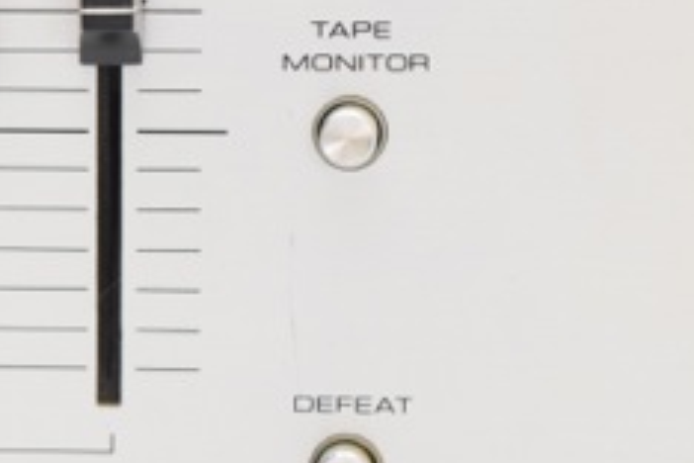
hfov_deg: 9.0
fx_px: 4344
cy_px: 120
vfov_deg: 6.1
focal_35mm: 225
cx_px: -202
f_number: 5.6
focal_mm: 55
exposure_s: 1/125
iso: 1600
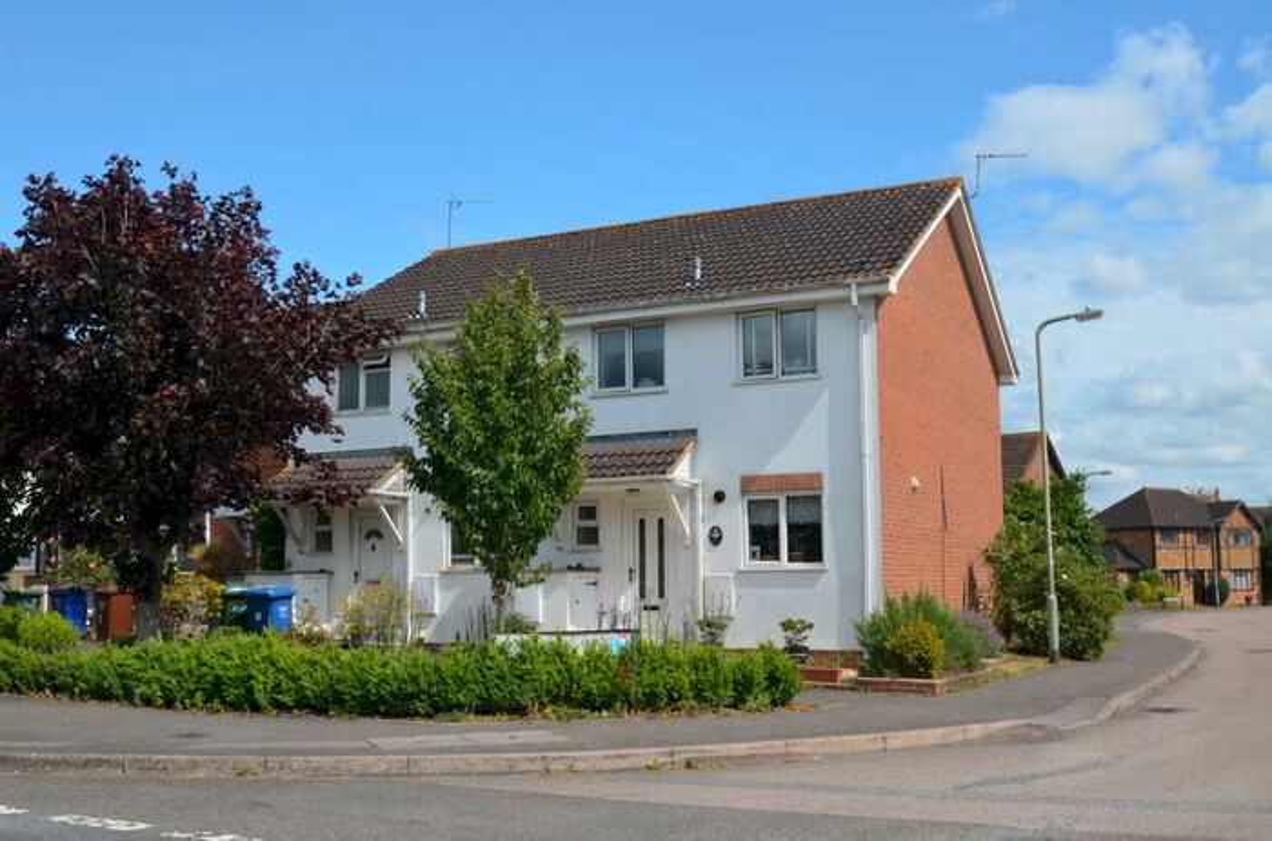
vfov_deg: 36.7
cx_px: 636
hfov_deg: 53.2
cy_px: 420
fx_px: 1269
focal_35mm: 36
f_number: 8
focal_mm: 24
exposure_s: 1/250
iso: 140
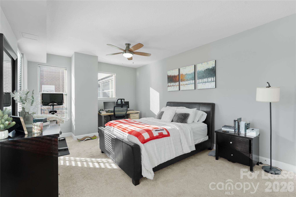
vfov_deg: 72.0
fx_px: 136
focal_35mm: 16
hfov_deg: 95.0
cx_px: 148
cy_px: 98
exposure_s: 1/6
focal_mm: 16.5
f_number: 8
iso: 640
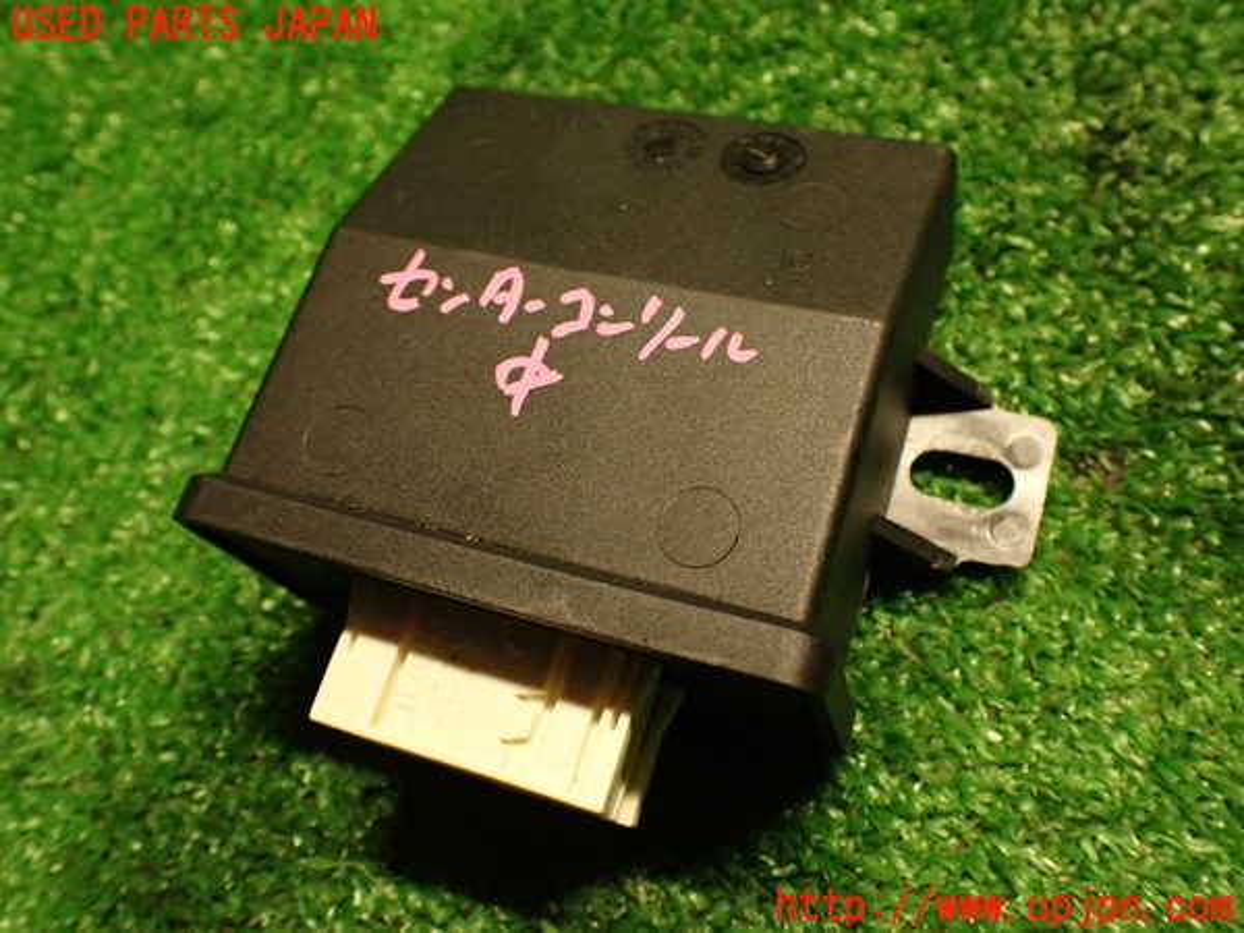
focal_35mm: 32
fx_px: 1150
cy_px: 466
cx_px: 622
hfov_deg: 56.8
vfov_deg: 44.2
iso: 500
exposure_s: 1/30
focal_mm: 5.79
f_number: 2.4
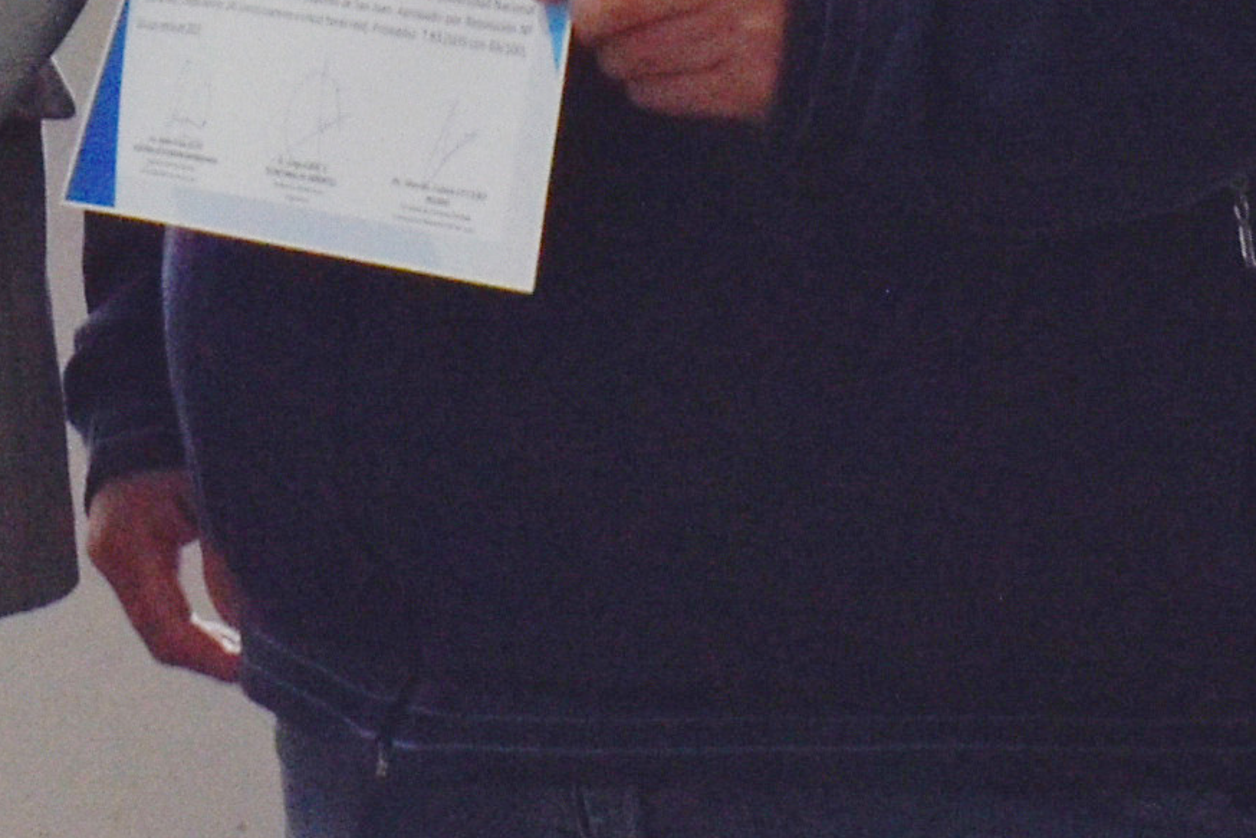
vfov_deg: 5.4
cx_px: -293
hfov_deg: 8.2
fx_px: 8618
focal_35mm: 247
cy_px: -1137
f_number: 5.6
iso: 280
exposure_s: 1/125
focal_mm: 24
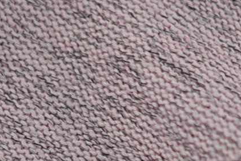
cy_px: 144
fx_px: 2385
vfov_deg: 3.9
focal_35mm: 356
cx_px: 327
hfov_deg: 5.7
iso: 100
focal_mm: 50
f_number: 3.5
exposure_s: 1/160
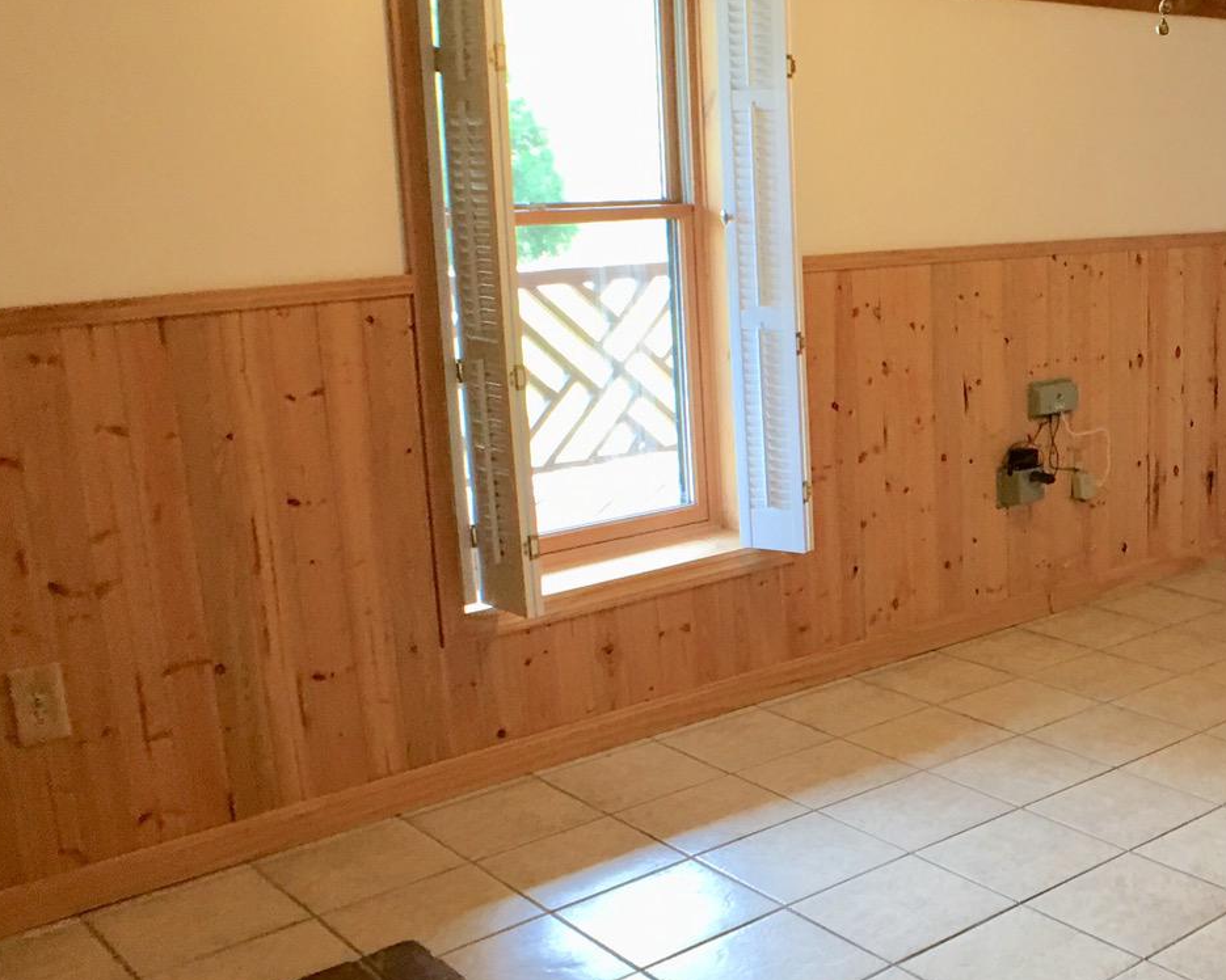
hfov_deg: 29.0
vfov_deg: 24.6
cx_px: 1159
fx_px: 2250
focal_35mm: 62
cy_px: 495
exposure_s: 1/15
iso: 40
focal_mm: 4.15
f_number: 2.2
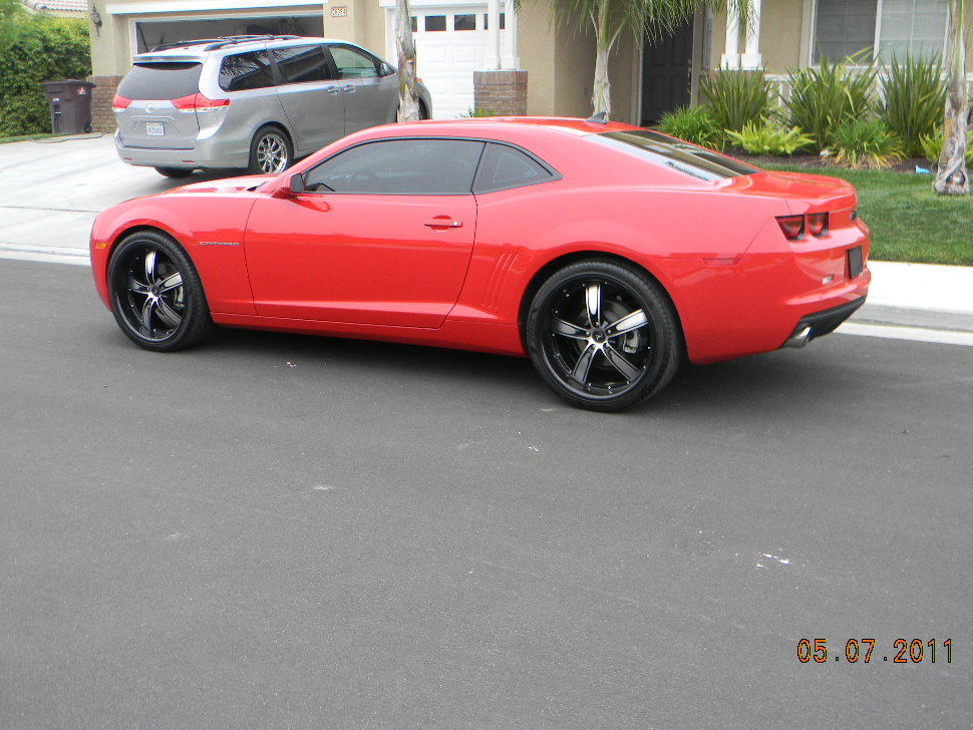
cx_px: 504
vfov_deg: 37.7
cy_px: 347
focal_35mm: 38
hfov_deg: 49.0
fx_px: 1068
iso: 111
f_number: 3.7
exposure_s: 1/30
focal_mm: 6.4
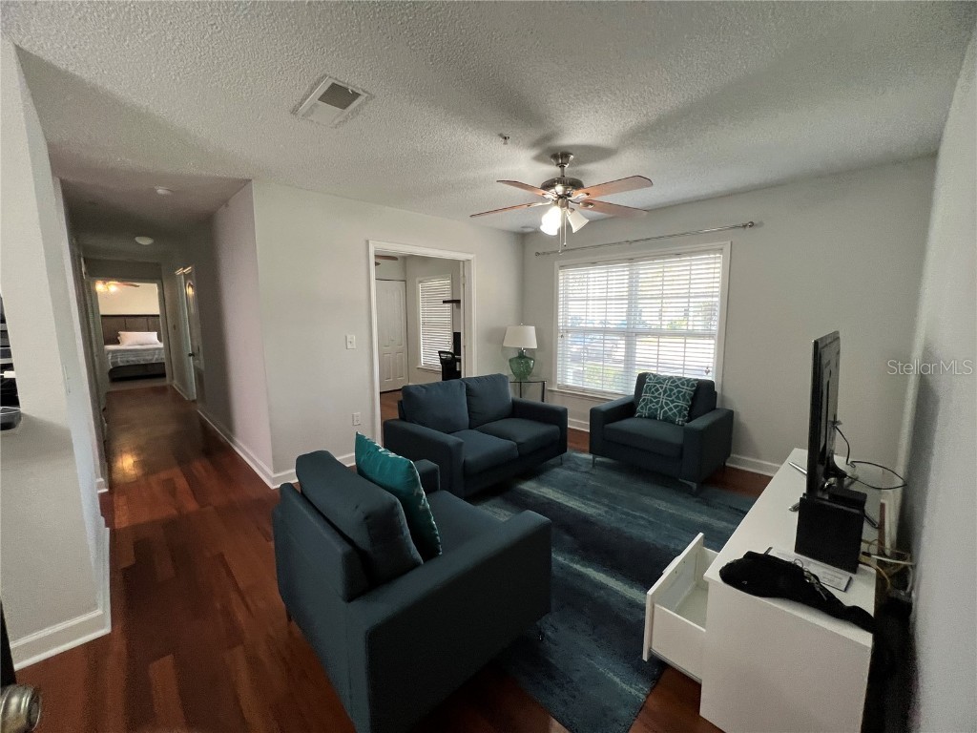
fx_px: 367
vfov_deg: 89.9
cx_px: 488
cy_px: 366
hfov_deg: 106.2
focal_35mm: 13
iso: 200
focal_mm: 1.57
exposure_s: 1/120
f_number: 1.8
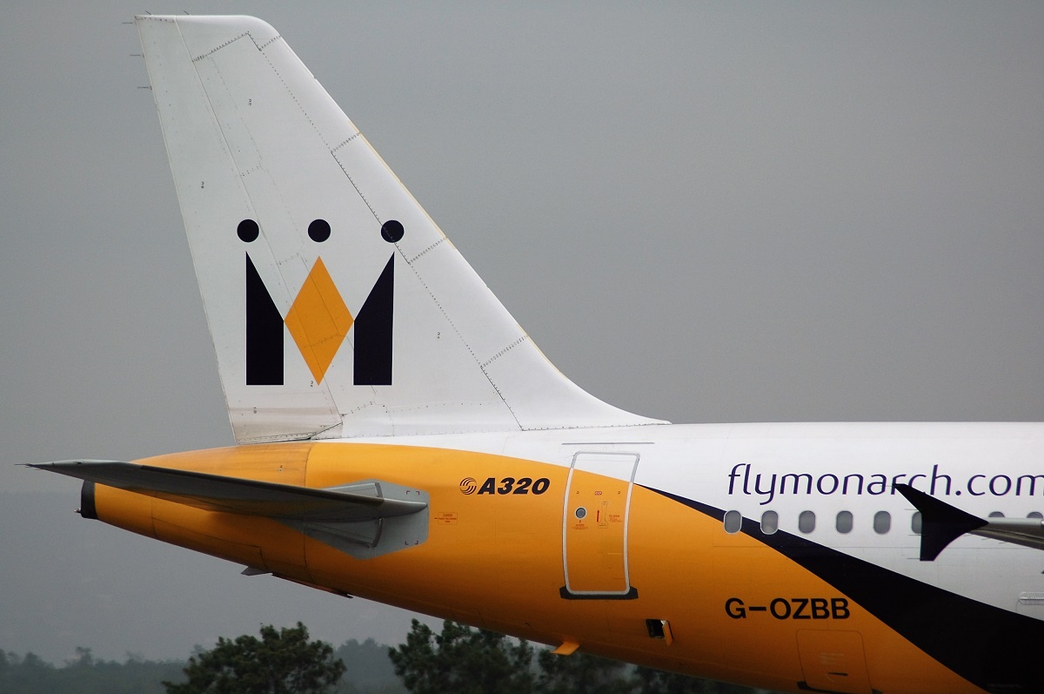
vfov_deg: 4.2
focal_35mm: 330
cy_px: 347
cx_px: 522
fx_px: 9558
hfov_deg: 6.3
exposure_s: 1/1600
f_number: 5
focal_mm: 220
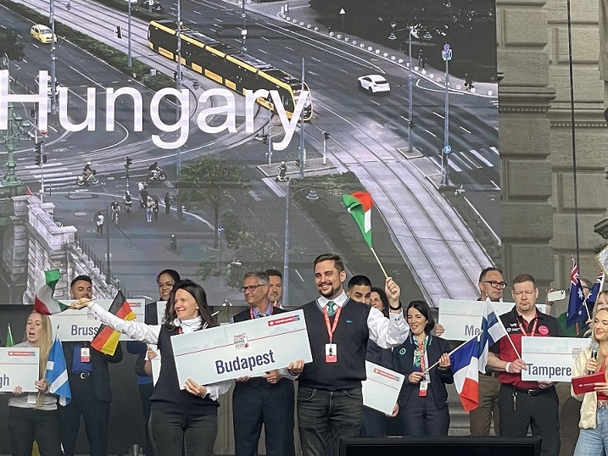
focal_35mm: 117
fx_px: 2055
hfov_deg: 16.8
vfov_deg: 12.7
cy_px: 195
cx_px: 229
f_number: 2
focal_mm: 6
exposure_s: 1/210
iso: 25
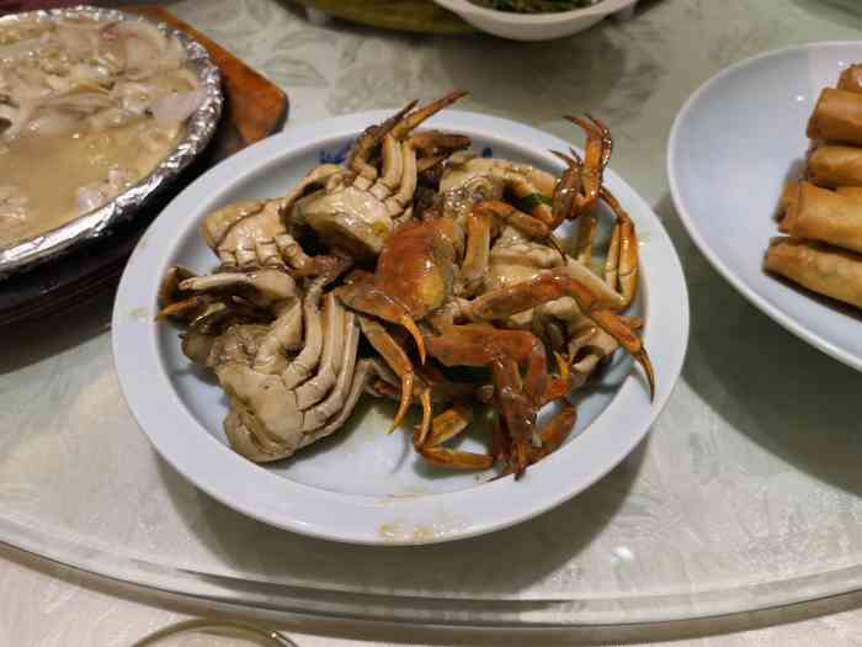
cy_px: 324
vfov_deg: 51.4
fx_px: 672
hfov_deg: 65.3
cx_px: 431
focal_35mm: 27
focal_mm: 6.67
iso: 160
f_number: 1.9
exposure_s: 1/357
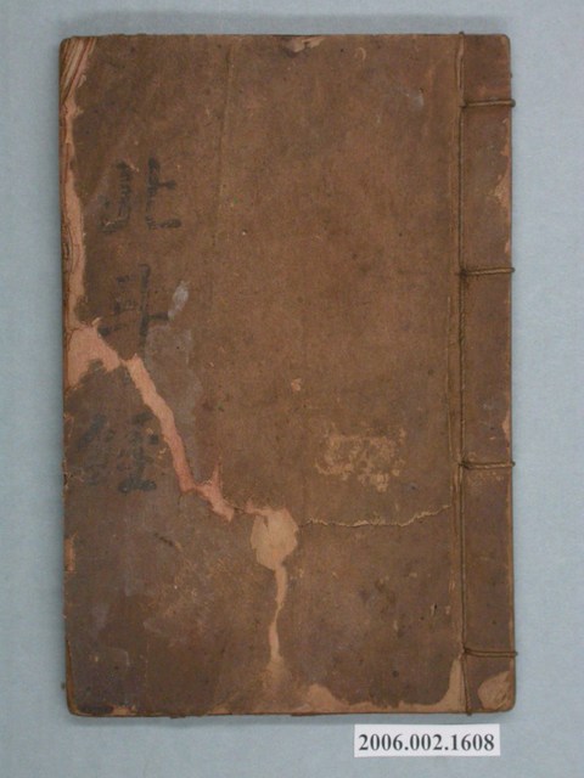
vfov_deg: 19.1
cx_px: 292
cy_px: 389
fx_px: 2317
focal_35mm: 103
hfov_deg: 14.4
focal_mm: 21.3
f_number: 6.4
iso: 200
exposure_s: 1/30
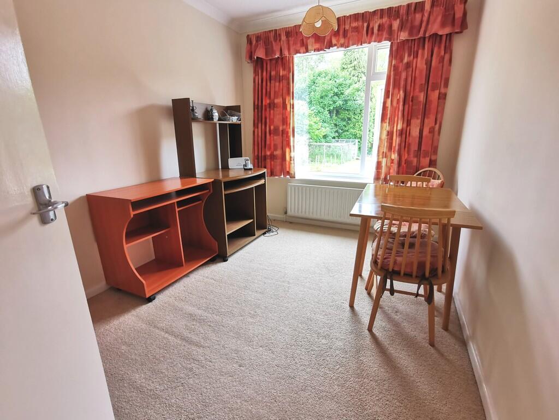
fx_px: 275
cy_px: 210
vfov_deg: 74.7
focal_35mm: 17
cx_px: 280
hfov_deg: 91.0
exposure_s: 1/100
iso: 160
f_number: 2.2
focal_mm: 2.26
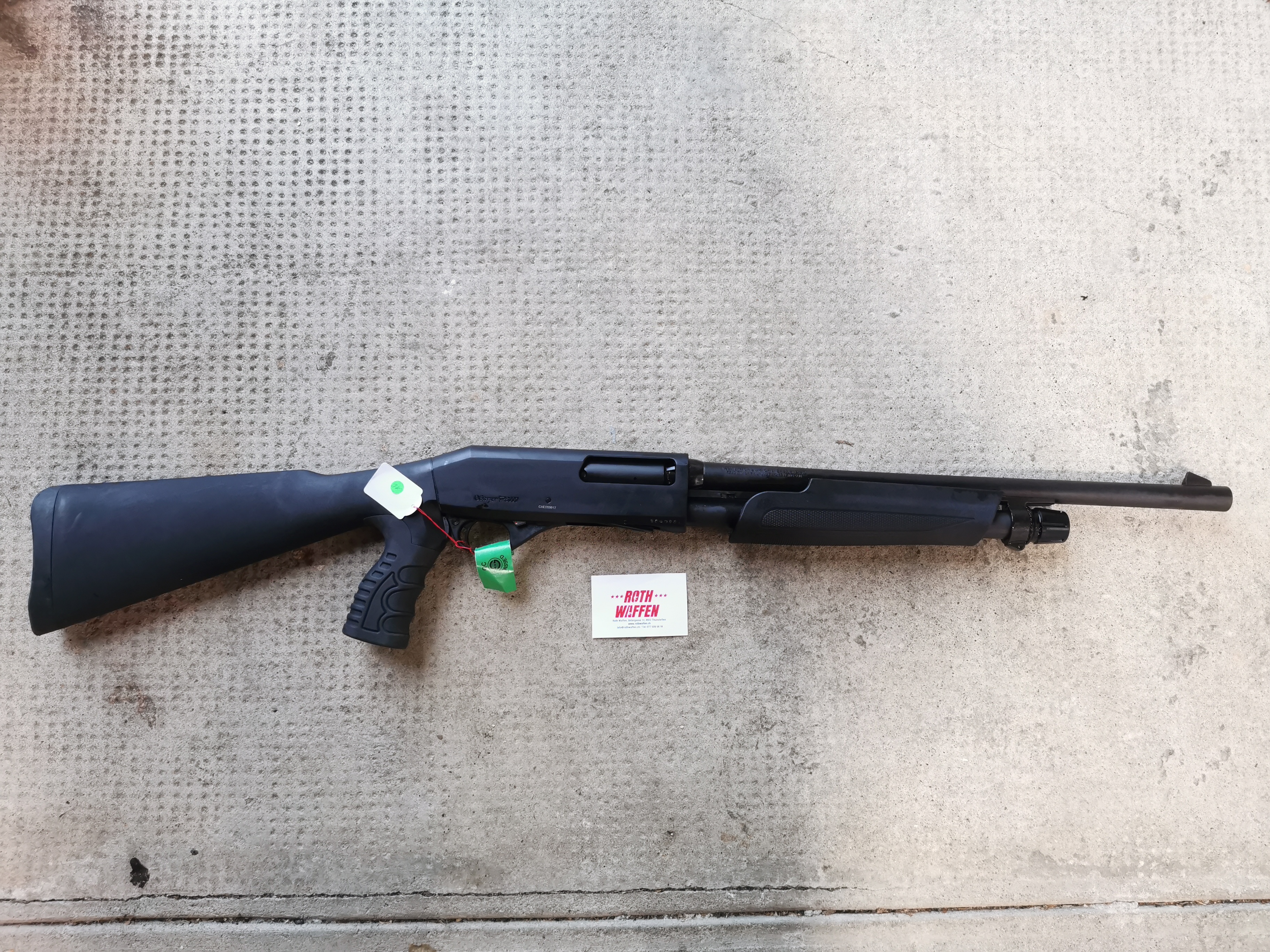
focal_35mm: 27
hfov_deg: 65.3
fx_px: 991
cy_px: 476
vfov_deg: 51.4
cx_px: 635
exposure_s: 1/33.3
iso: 320
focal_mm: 5.56
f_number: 1.6
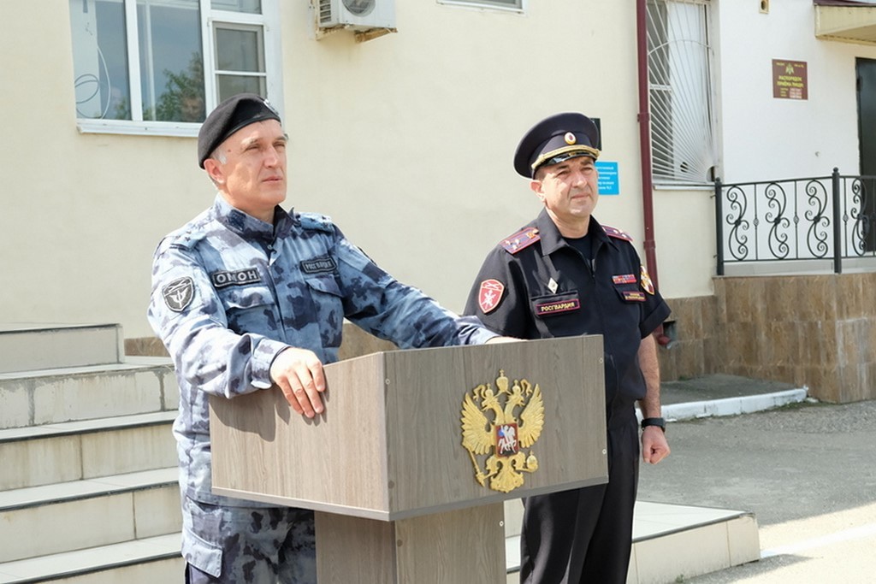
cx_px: 438
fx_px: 1363
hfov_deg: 35.6
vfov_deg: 24.2
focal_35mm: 56
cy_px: 292
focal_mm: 37.4
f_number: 5.6
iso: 3200
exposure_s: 1/3500
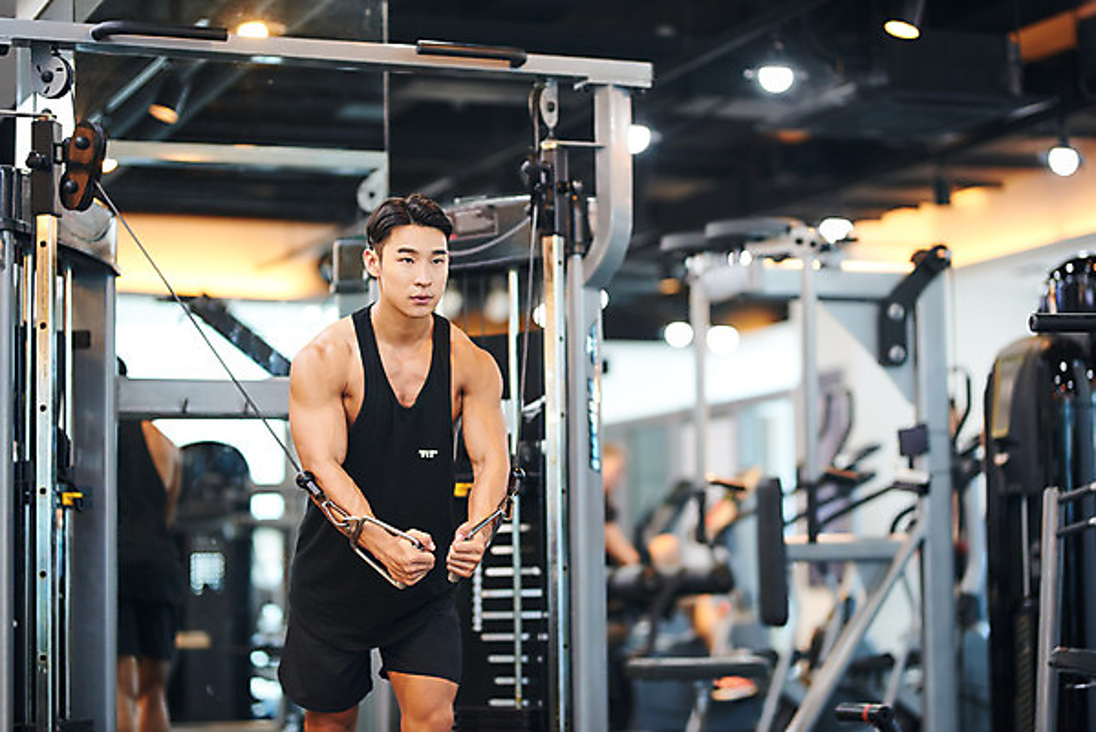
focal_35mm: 85
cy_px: 366
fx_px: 2589
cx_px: 548
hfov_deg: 23.9
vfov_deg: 16.1
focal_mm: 85
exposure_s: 1/250
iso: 800
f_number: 1.6
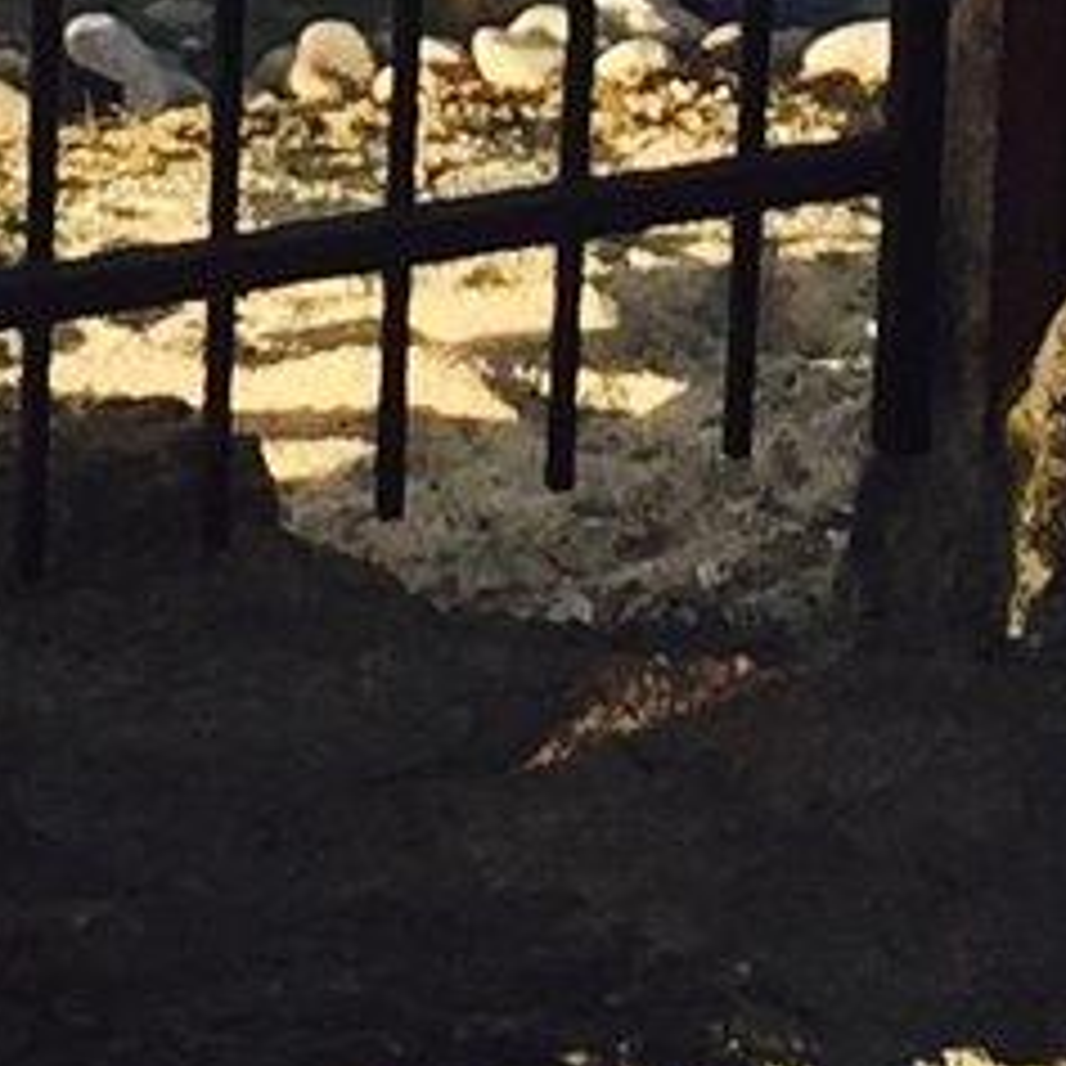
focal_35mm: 249
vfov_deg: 6.3
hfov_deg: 7.0
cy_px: -2465
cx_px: -108
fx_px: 8675
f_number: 2.2
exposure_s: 1/706
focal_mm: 4.15
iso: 32
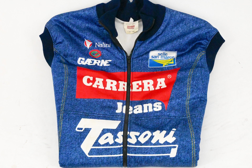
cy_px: 84
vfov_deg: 19.4
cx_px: 126
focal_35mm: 70
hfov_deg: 28.9
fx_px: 490
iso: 51200
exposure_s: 1/640
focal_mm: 70
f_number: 20
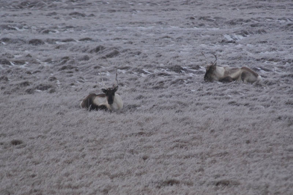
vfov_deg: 4.2
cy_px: 98
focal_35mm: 330
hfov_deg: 6.3
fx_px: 2683
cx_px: 146
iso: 400
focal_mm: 220
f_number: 5
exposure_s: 1/1250
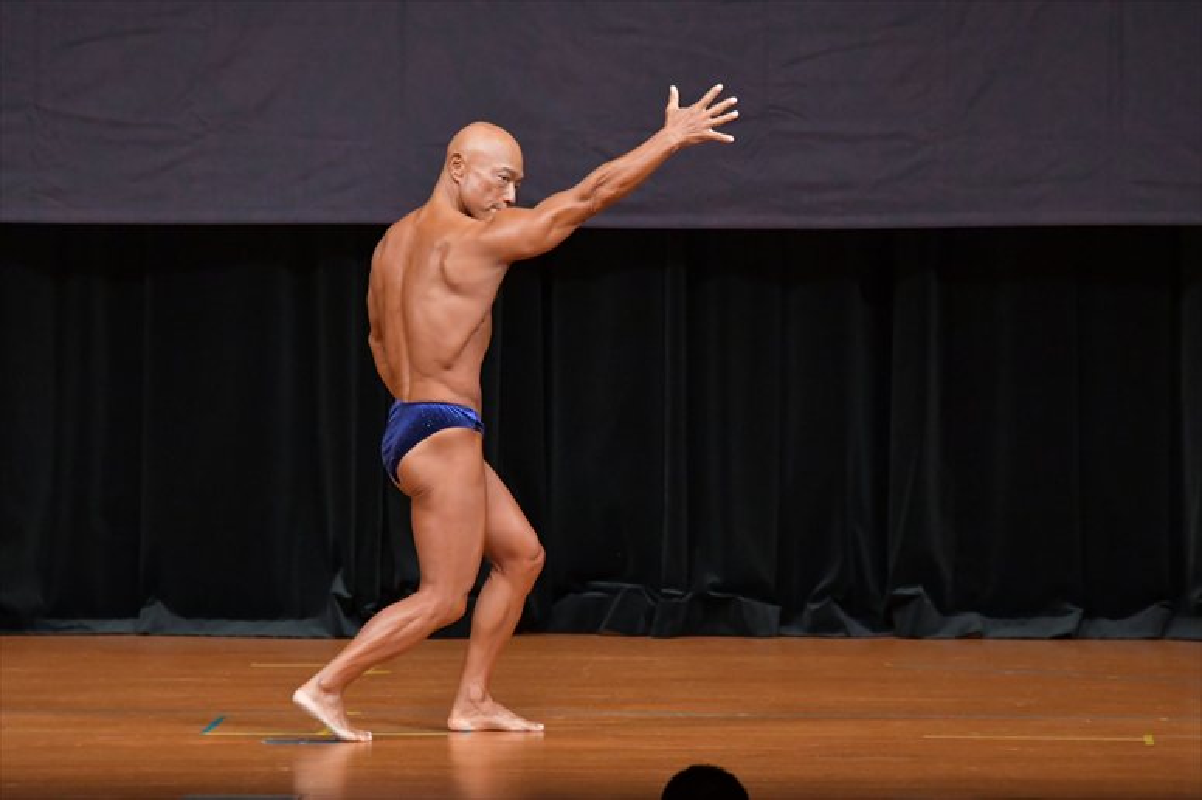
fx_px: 10012
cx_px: 601
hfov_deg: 6.9
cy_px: 400
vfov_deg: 4.6
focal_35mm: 300
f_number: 5.6
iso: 5000
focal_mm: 200
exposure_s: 1/400
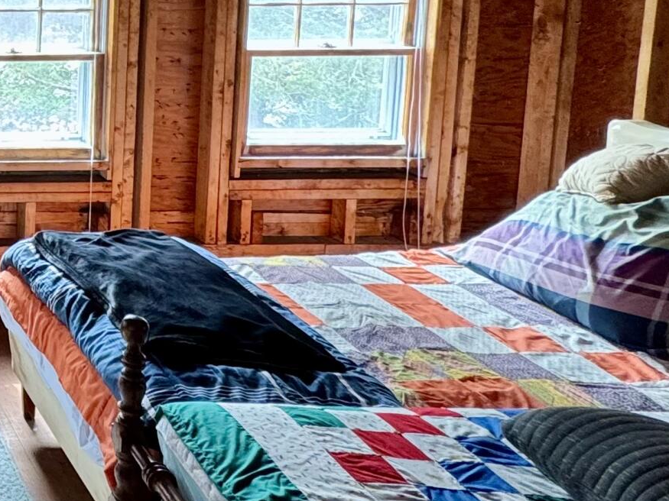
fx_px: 928
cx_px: -304
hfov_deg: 28.2
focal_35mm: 48
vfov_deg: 28.6
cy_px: 14
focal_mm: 2.22
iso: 200
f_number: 2.2
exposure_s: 1/60
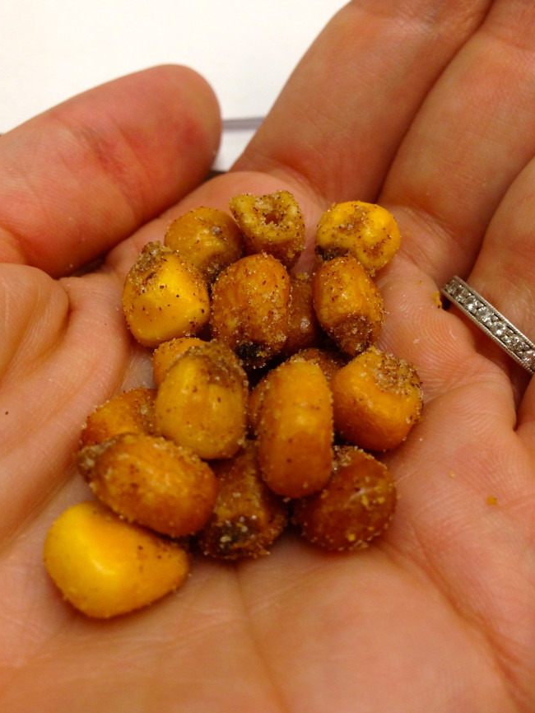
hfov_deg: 36.8
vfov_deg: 47.9
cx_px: 295
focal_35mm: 39
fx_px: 803
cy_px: 356
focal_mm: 4.12
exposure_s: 1/40
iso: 64
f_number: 2.4
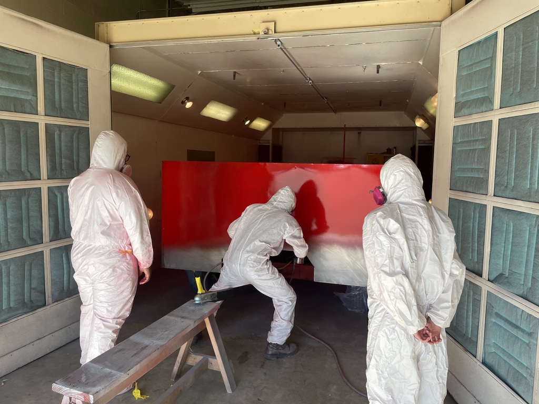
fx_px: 405
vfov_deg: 53.1
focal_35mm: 26
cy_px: 202
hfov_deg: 67.3
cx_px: 270
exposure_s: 1/496
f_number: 1.6
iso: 32
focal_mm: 4.2
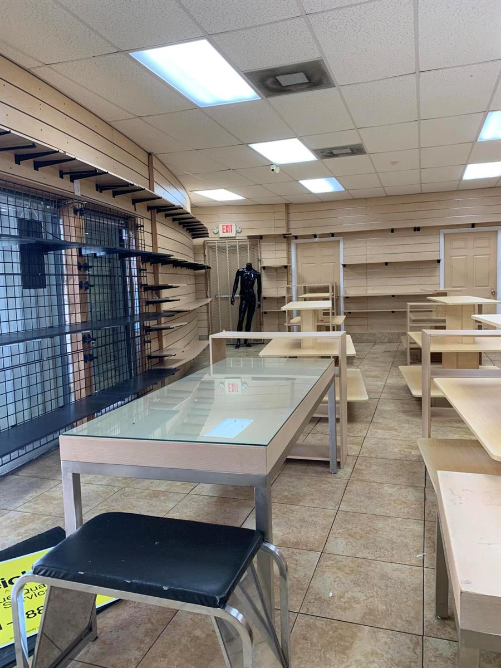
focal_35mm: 26
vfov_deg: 67.3
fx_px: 502
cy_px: 334
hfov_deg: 53.1
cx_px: 250
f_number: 1.8
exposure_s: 1/98
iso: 100
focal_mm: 4.25
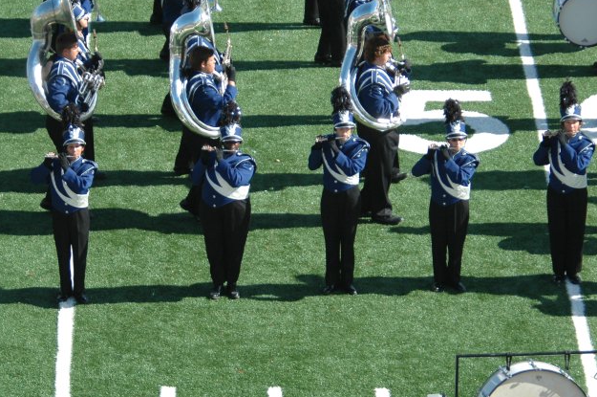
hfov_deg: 7.7
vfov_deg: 5.1
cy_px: 199
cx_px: 254
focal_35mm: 269
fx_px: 4455
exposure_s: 1/500
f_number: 5.6
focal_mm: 140
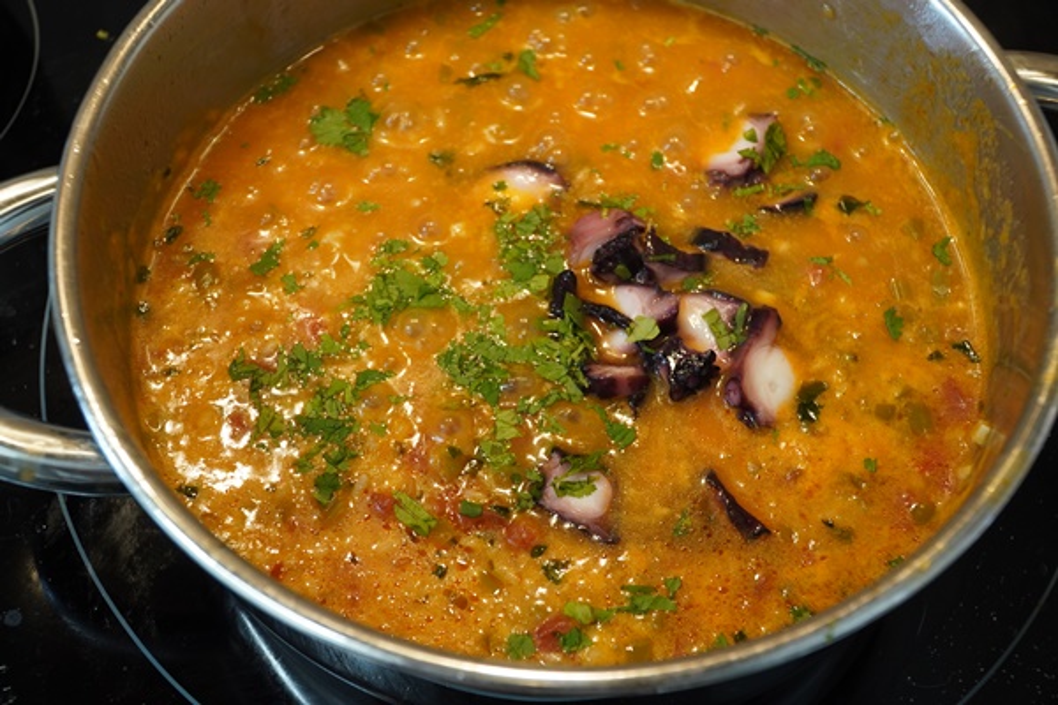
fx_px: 1278
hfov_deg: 45.0
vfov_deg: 30.8
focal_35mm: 44
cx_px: 529
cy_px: 352
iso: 640
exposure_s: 1/60
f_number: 4
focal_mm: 29
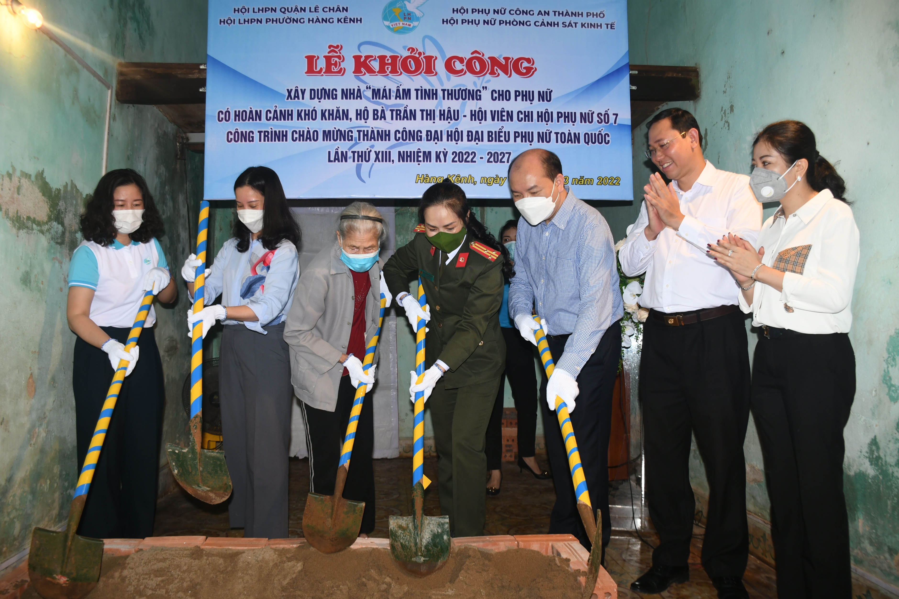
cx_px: 450
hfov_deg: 67.4
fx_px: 674
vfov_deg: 47.9
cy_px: 300
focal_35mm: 27
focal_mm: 18
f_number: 4.5
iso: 500
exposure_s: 1/200
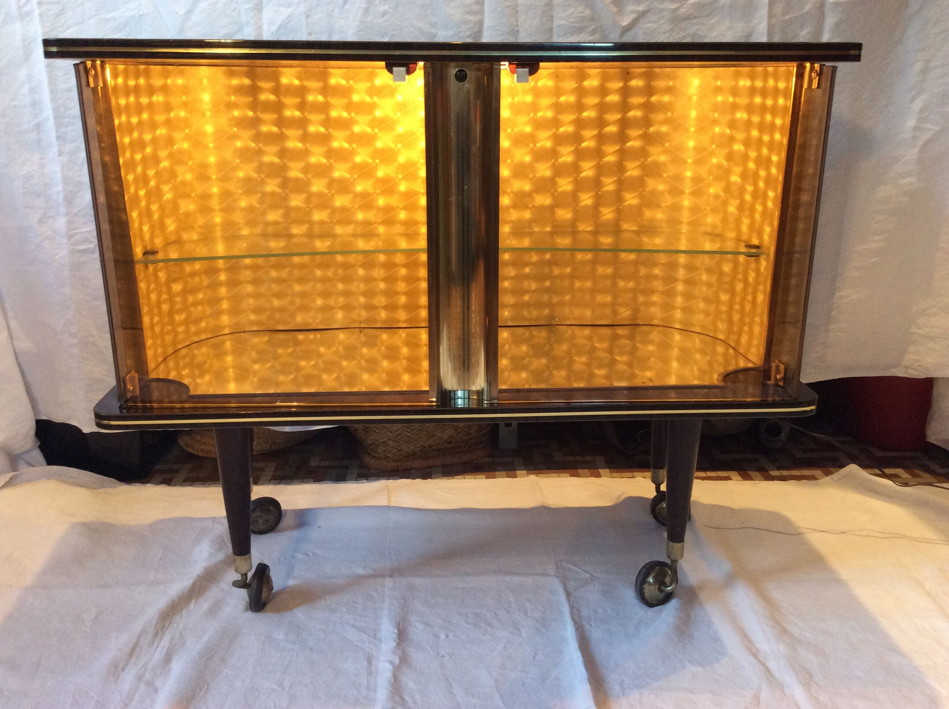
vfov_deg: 44.1
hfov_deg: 56.9
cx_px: 474
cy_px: 354
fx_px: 876
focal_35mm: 32
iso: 125
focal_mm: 3.3
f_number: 2.4
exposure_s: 1/25
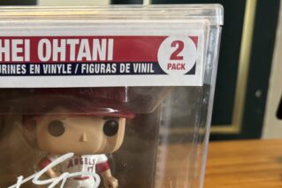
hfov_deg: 38.8
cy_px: 157
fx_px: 368
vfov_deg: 27.9
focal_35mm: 47
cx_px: 25
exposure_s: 1/60
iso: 640
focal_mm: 6.76
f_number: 1.78
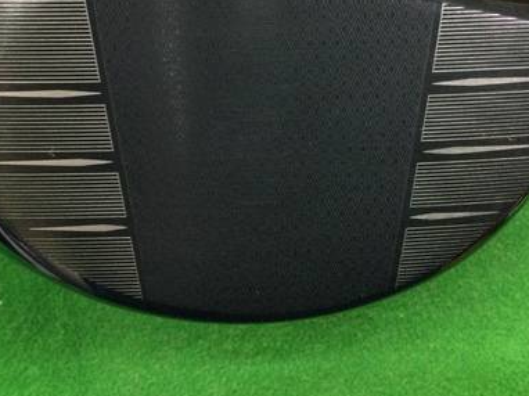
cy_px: 107
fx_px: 794
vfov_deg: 27.7
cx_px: 230
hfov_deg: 36.8
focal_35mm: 52
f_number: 2.4
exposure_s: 1/30
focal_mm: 3.3
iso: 200
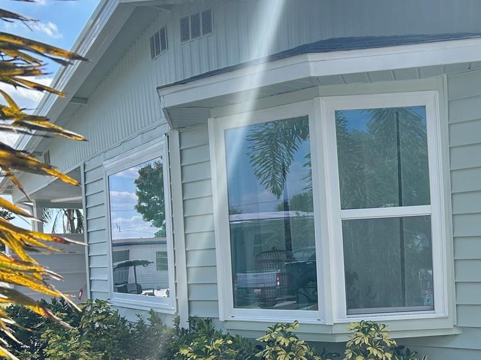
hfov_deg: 32.9
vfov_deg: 26.0
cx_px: 445
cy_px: 293
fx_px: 764
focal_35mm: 55
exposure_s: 1/2994
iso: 50
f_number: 1.5
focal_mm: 5.7
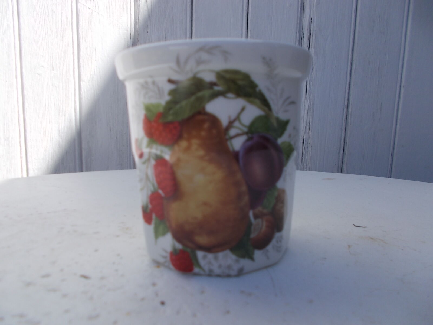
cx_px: 216
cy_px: 162
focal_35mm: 26
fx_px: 325
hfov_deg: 67.3
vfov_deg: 53.1
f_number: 8
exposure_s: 1/125
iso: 80
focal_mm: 4.6
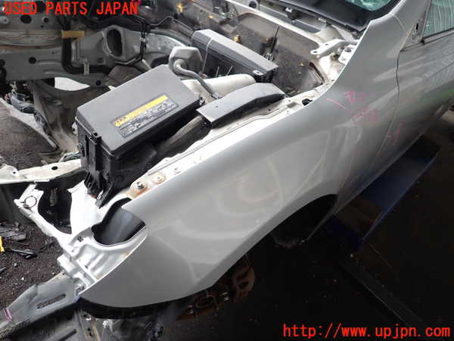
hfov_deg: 69.4
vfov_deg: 54.9
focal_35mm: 25
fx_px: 328
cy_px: 170
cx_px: 227
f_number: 2
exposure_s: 1/100
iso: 100
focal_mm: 4.5
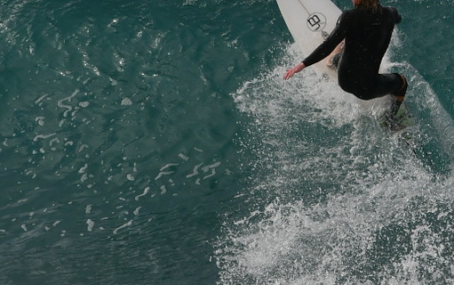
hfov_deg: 1.6
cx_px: 354
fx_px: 15995
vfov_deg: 1.0
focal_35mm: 1292
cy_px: 27
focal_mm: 270
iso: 360
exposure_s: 1/2000
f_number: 8
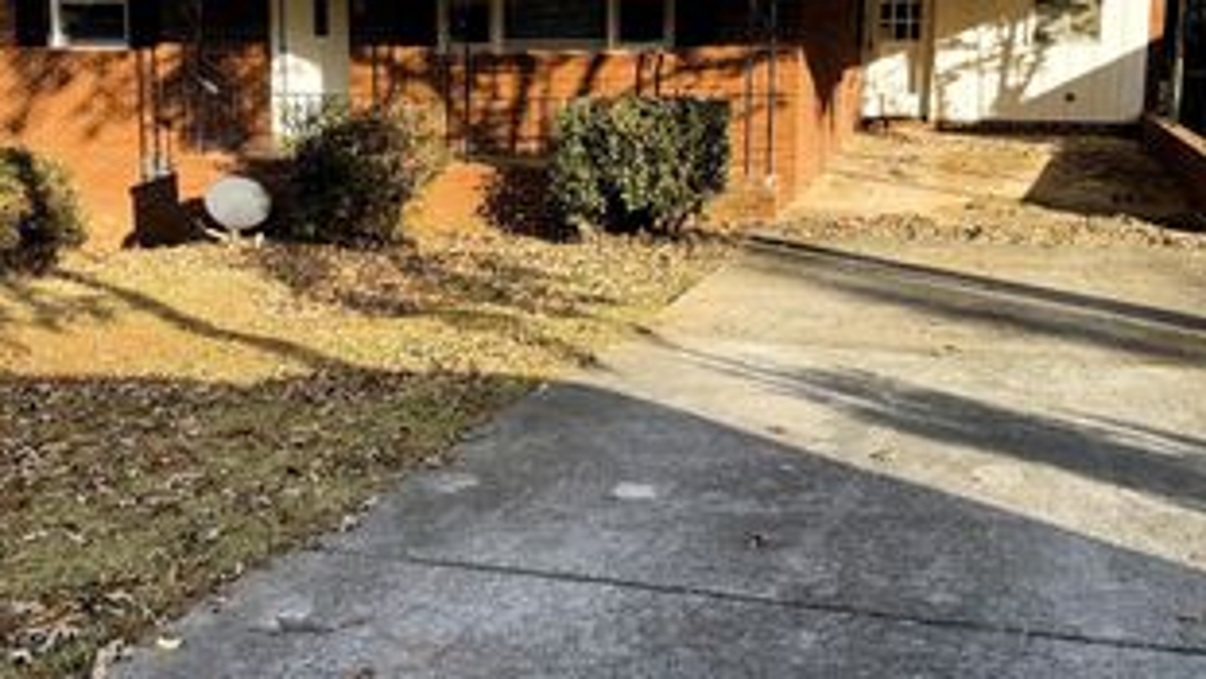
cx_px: 504
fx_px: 1343
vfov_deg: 28.2
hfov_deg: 48.2
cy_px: 227
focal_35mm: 42
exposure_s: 1/1949
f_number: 1.78
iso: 100
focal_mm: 6.76
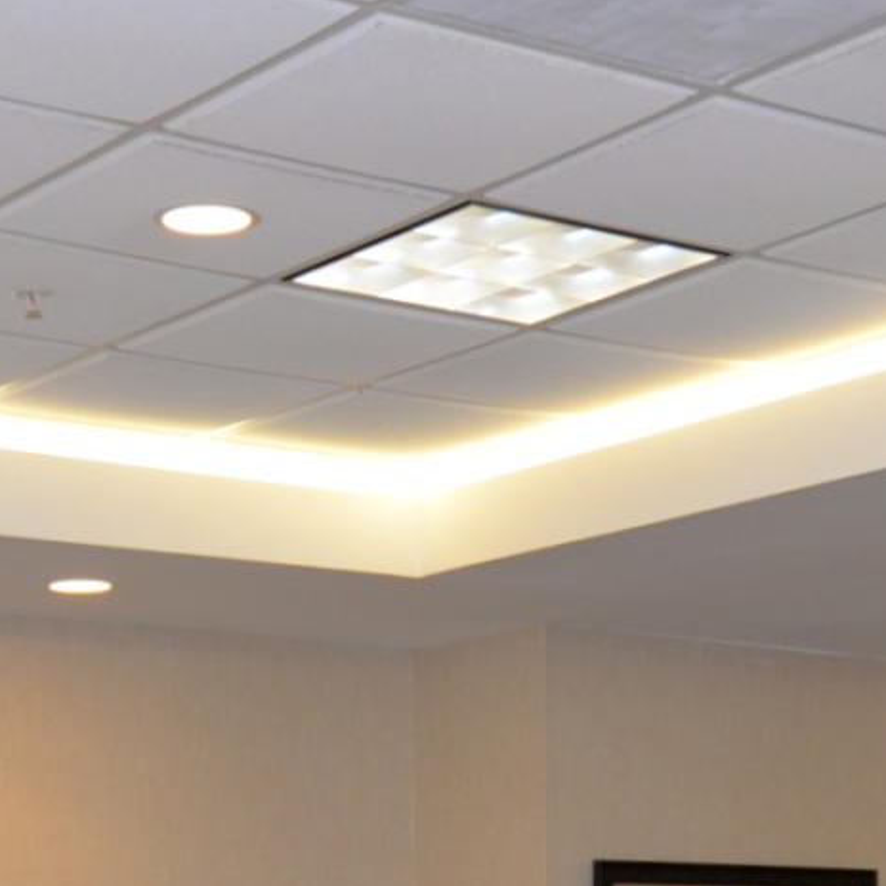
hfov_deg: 17.6
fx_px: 2867
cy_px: 1081
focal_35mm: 99
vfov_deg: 16.8
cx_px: 477
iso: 320
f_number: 4
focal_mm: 18
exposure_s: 1/60
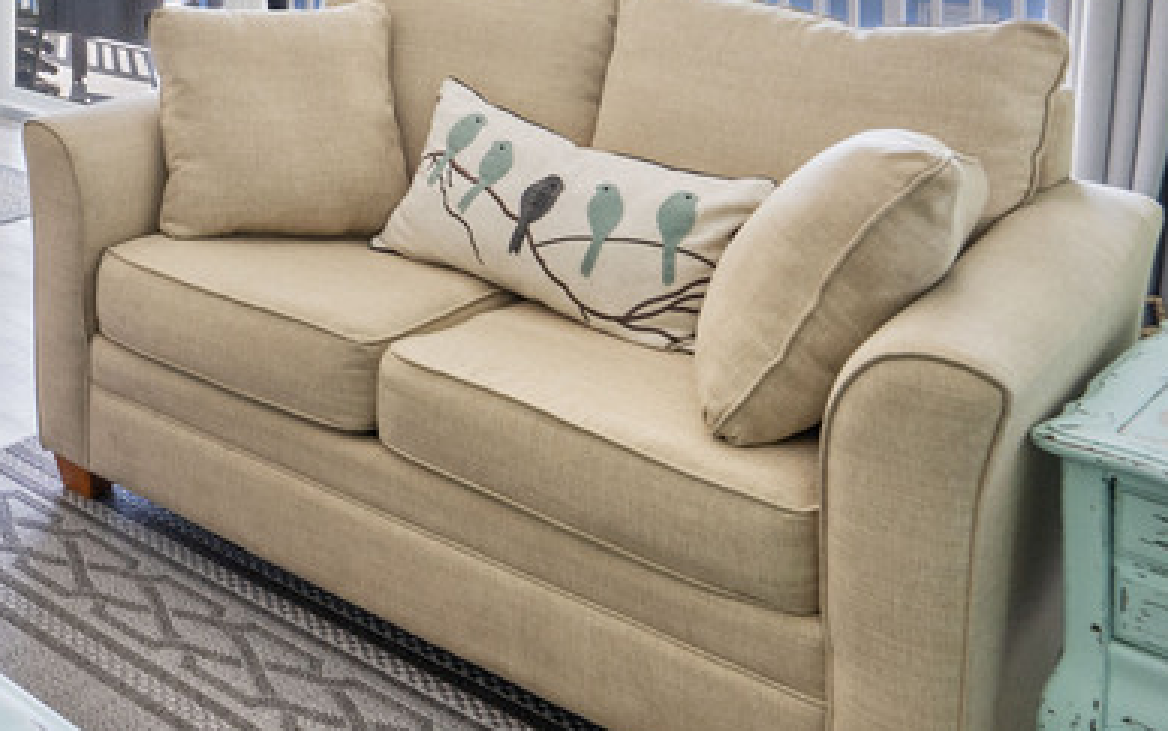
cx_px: 30
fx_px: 1370
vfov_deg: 25.9
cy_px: -197
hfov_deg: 41.0
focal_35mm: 43
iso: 320
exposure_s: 1/80
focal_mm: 16
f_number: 8
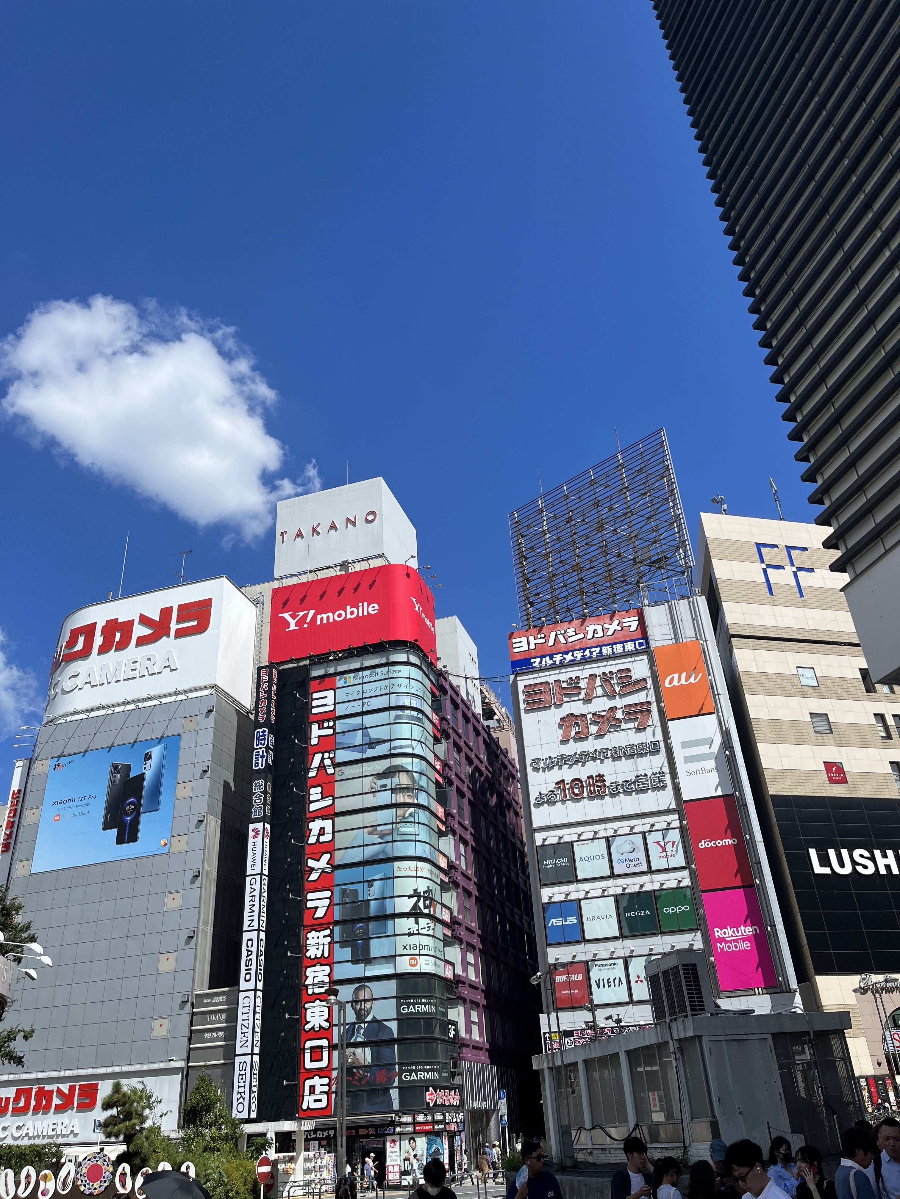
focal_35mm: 26
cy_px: 600
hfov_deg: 53.1
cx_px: 450
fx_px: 901
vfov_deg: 67.3
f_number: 1.6
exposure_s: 1/4484
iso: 50
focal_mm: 5.1
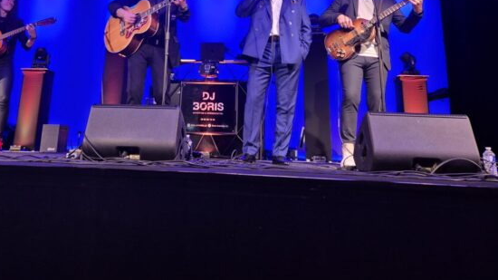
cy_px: 30
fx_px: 462
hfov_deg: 56.3
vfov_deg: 32.1
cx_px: 205
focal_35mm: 35
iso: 400
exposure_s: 1/31
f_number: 1.8
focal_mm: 5.4
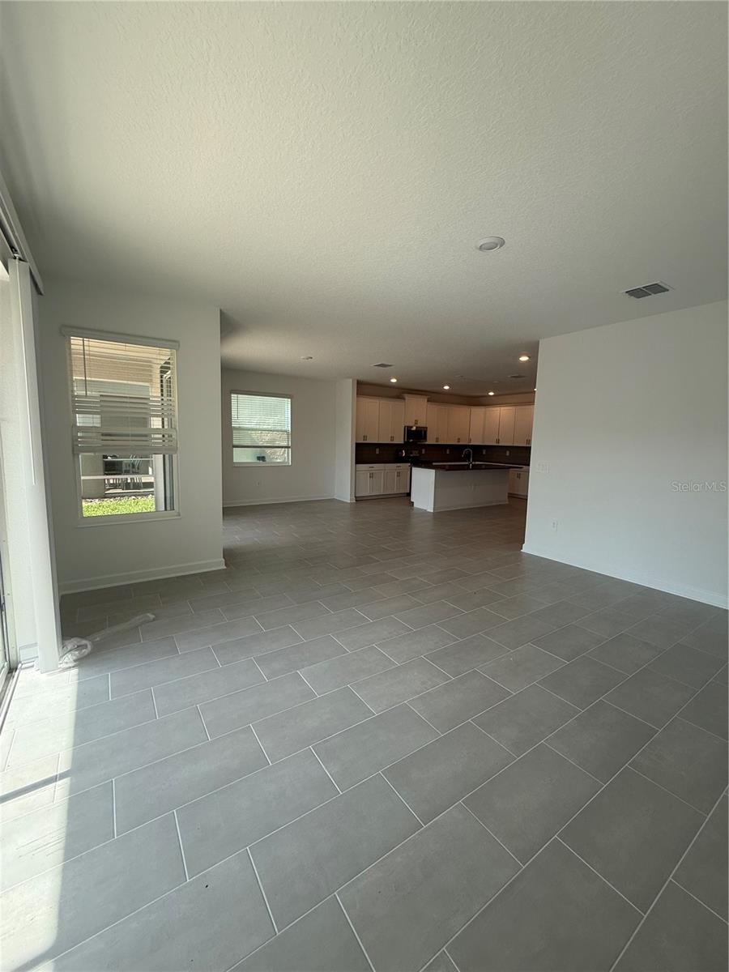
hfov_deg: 85.7
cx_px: 364
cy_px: 486
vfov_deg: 102.1
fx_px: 393
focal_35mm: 14
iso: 64
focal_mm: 2.22
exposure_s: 1/120
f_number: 2.2
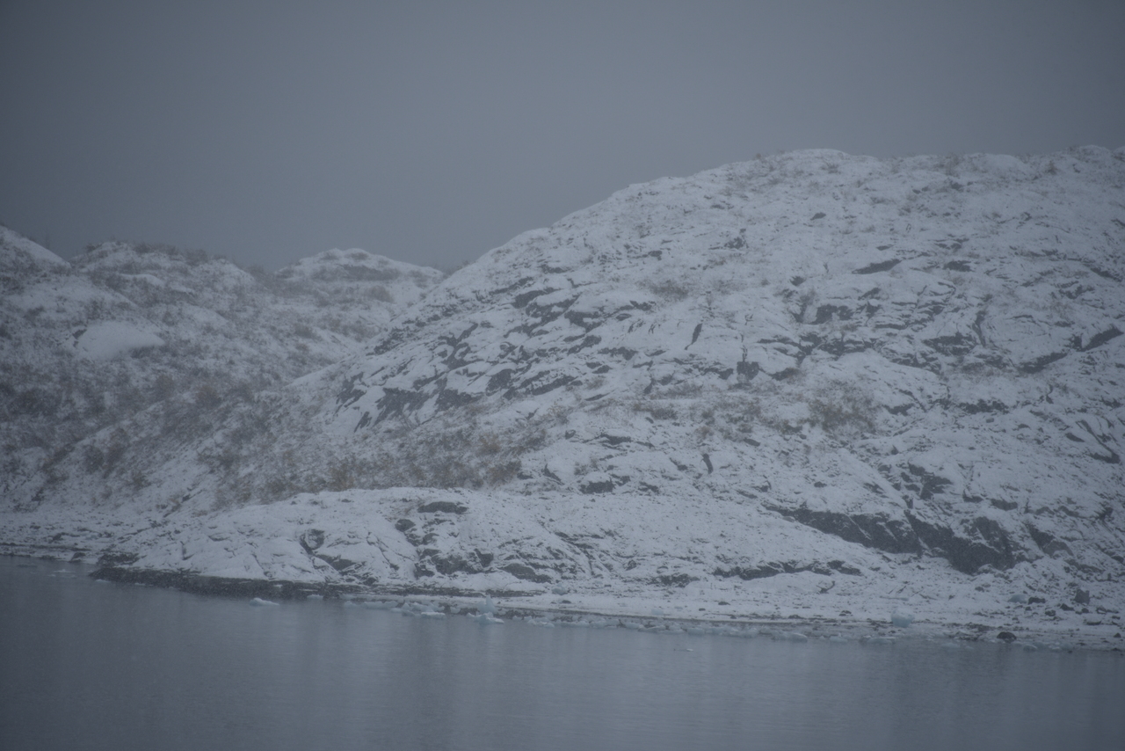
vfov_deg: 6.0
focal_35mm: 230
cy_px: 376
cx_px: 562
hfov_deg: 8.9
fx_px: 7189
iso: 140
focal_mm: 230
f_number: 5.6
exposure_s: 1/500
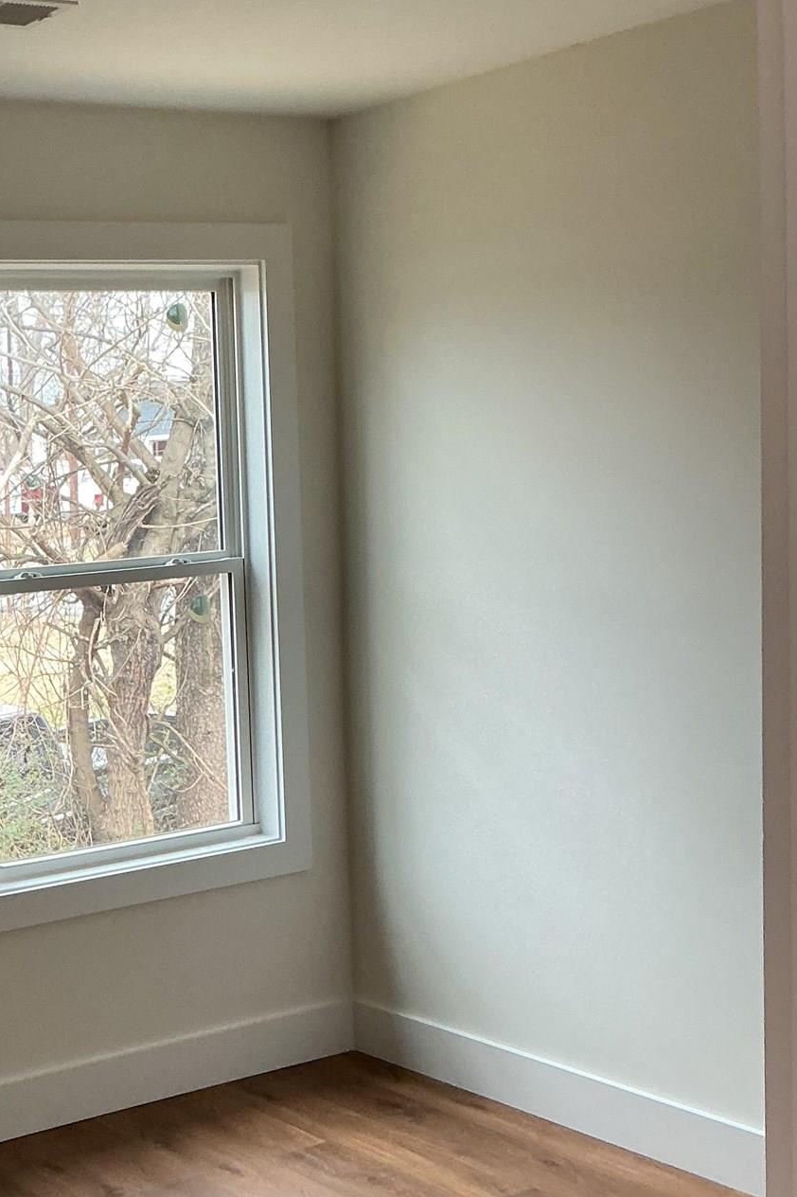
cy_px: 728
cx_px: 32
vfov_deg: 36.1
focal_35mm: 55
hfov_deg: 23.7
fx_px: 1827
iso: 100
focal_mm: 3
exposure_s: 1/60
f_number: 1.8
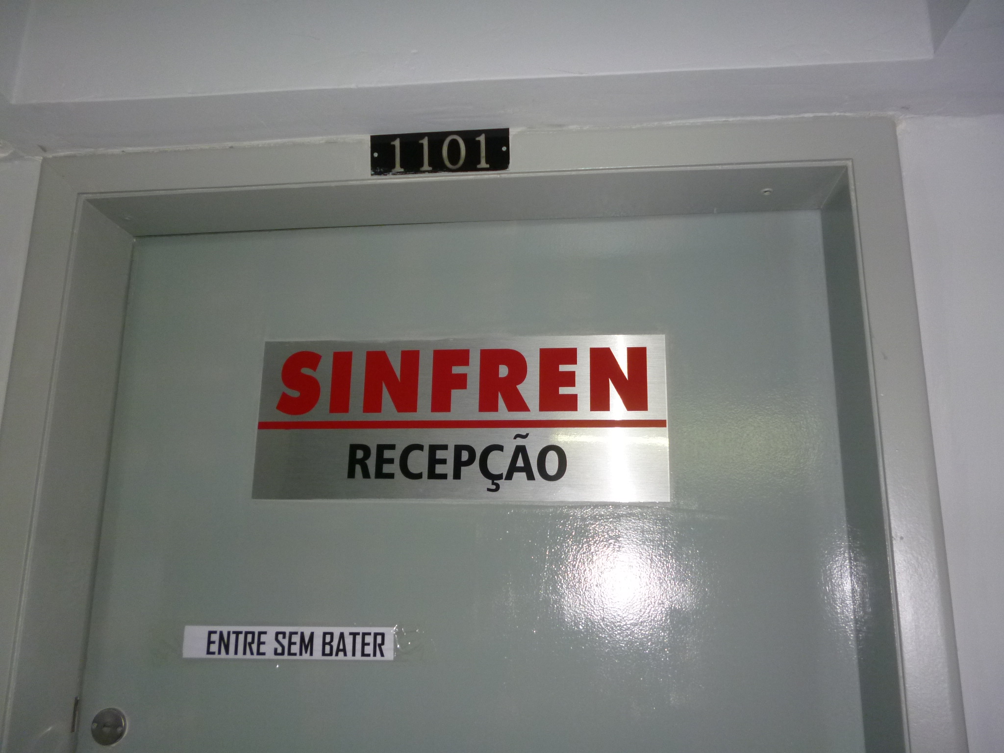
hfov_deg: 63.4
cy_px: 376
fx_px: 812
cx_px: 502
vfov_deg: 49.7
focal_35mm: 28
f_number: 3.1
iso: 200
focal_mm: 5
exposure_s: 1/60
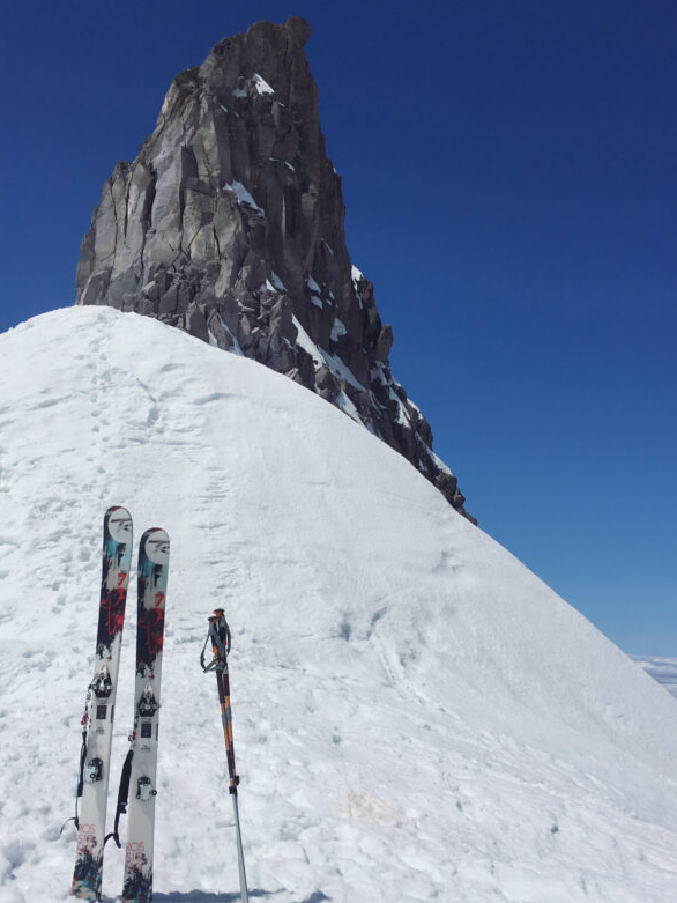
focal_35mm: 38
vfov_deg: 48.9
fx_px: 991
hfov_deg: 37.7
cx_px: 338
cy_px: 483
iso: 25
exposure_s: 1/6993
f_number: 2.2
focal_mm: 4.15
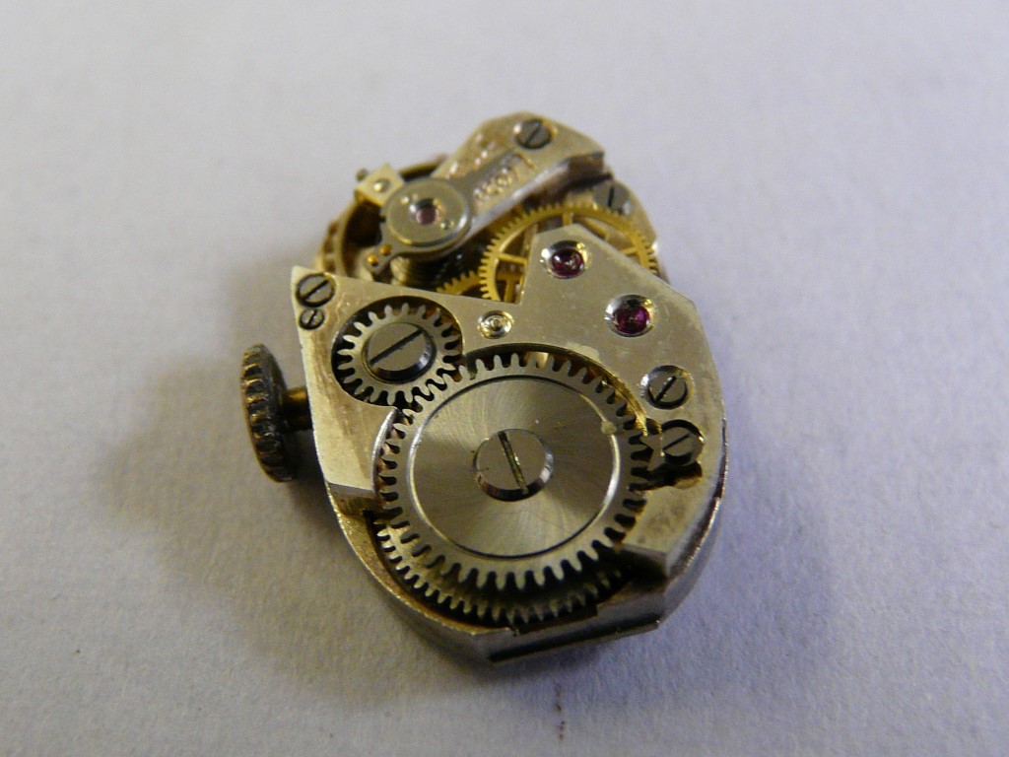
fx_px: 1312
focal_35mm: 45
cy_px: 378
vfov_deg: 32.2
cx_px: 504
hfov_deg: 42.1
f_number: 2.8
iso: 200
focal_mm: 4.6
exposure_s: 1/30
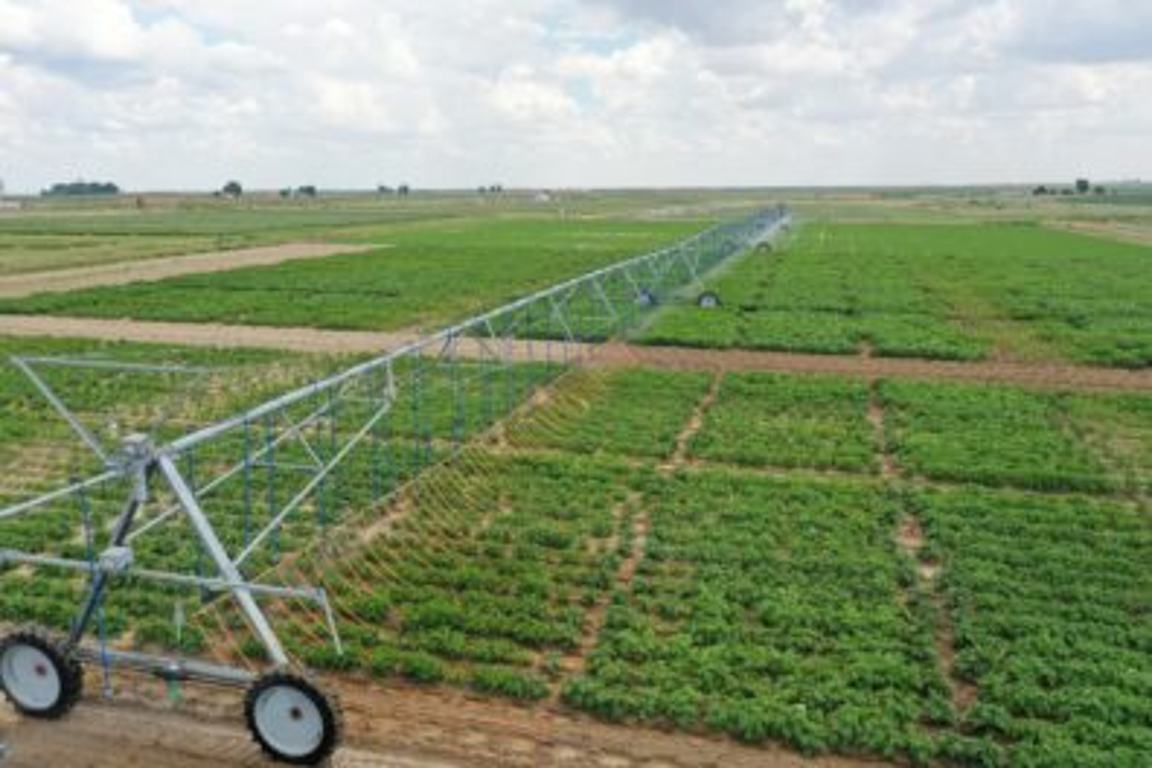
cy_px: 384
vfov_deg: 46.4
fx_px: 896
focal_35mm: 28
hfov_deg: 65.5
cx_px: 576
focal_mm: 10.26
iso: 100
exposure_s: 1/320
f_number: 5.6
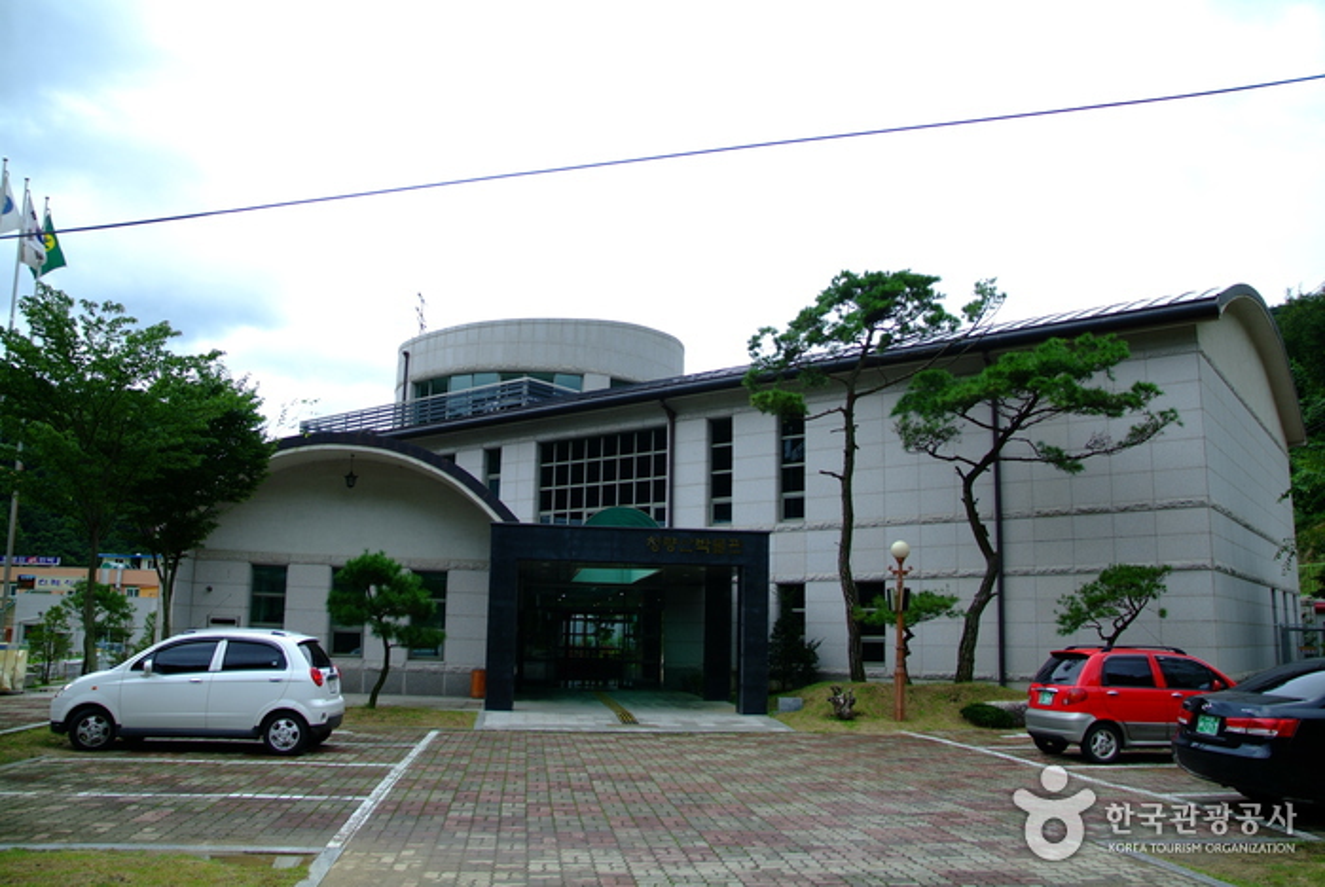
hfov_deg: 67.3
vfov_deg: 48.1
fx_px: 995
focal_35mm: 27
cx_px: 662
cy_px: 444
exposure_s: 1/60
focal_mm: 18
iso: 100
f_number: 4
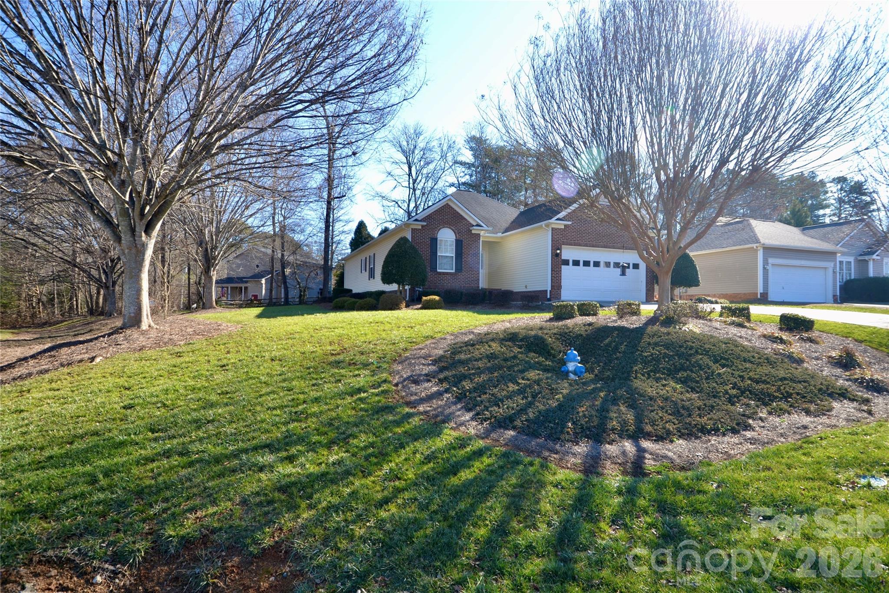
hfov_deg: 90.0
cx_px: 444
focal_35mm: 18
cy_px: 296
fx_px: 444
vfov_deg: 67.4
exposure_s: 1/125
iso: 100
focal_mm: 12
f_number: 5.6
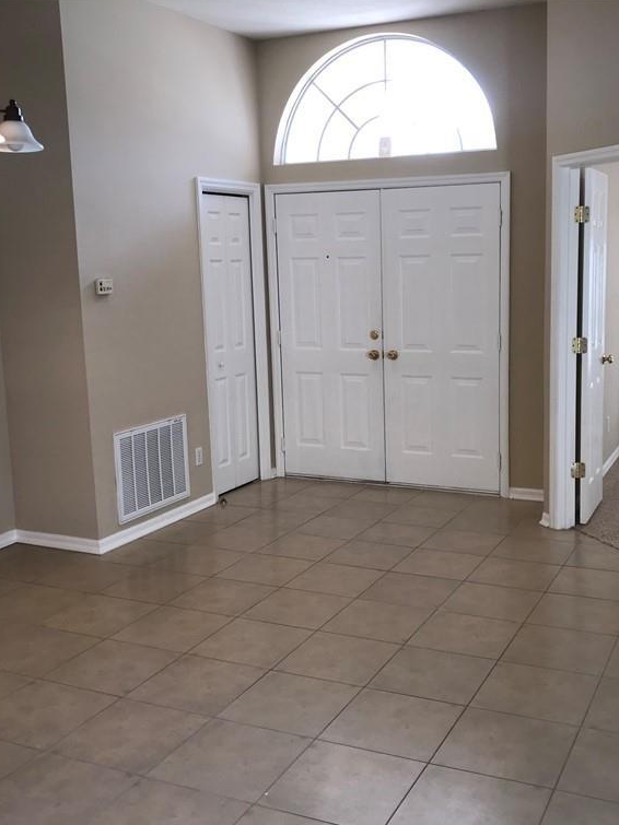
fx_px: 906
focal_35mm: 38
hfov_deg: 37.5
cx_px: 375
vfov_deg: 49.0
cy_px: 414
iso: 20
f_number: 1.8
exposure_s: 1/33
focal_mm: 3.99
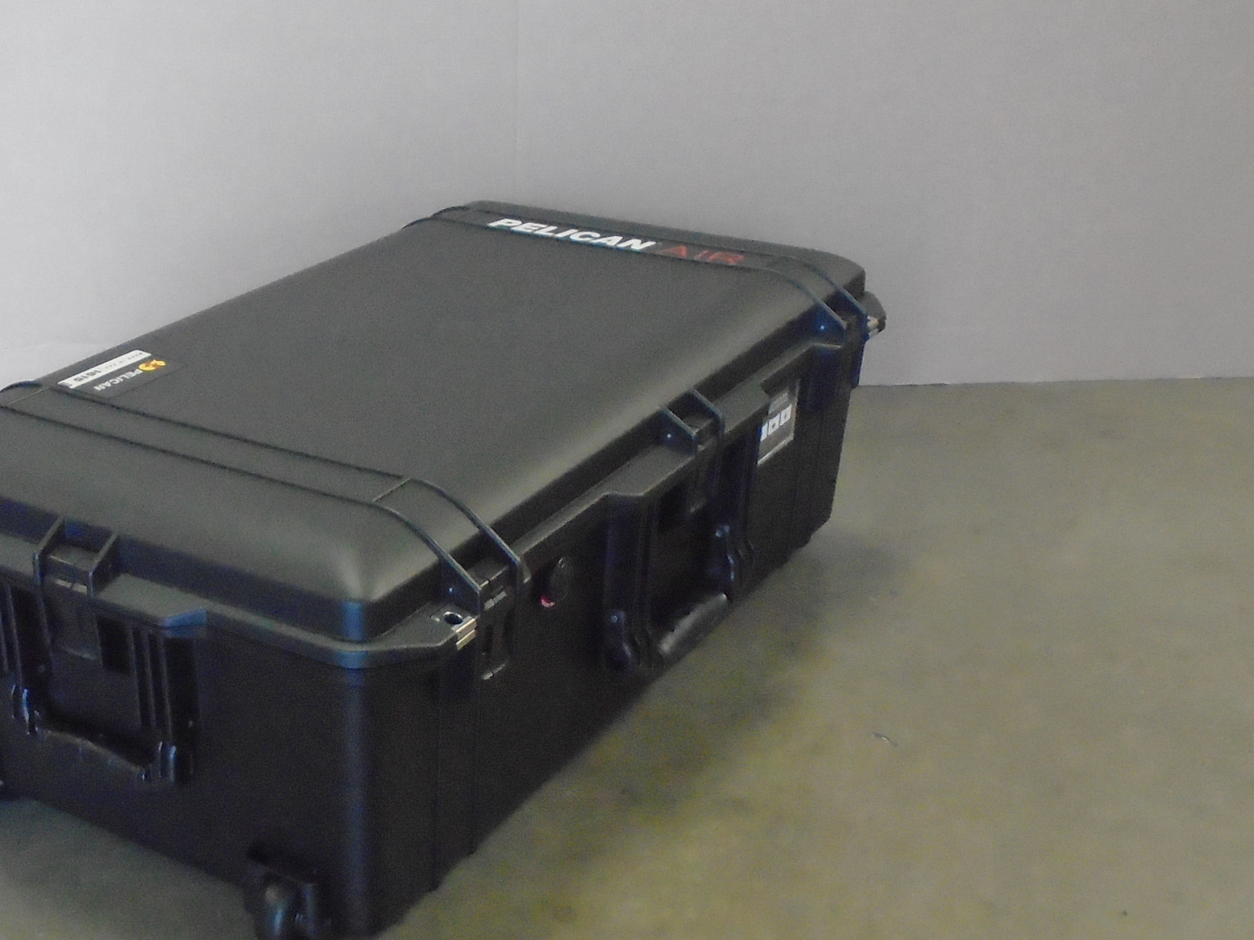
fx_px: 1702
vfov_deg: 30.8
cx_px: 383
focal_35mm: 47
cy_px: 575
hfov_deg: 39.8
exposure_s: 1/80
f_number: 3.2
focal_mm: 4.6
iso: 800
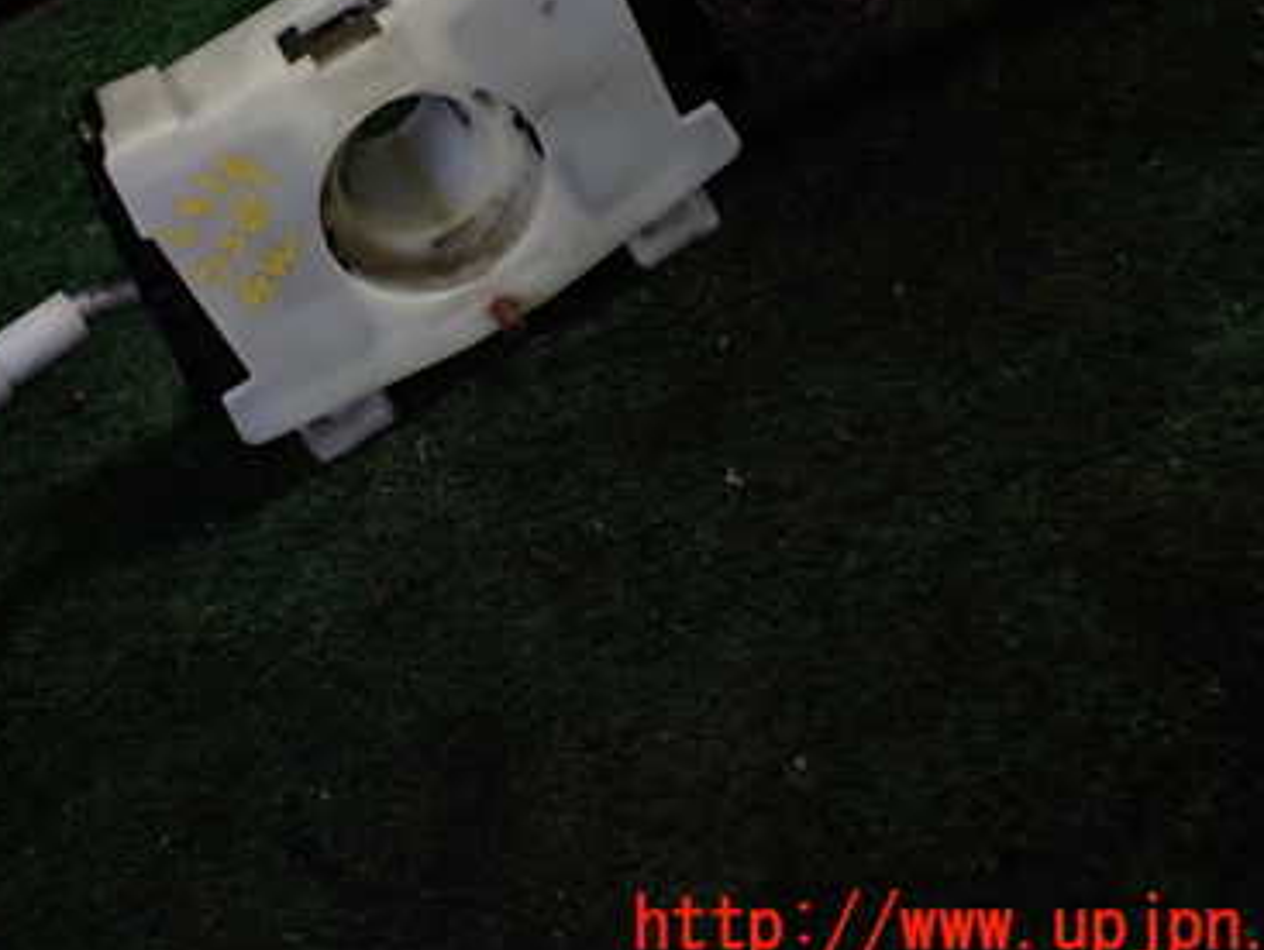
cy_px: 196
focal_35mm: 49
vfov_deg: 29.1
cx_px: 379
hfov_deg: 38.2
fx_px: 1791
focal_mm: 5.4
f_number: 2.3
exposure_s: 1/125
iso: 200
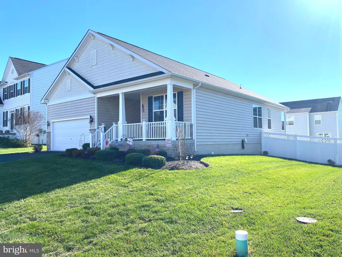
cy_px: 128
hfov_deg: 67.3
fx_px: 257
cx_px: 171
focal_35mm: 26
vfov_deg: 53.1
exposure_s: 1/2268
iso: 32
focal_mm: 4.25
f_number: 1.8
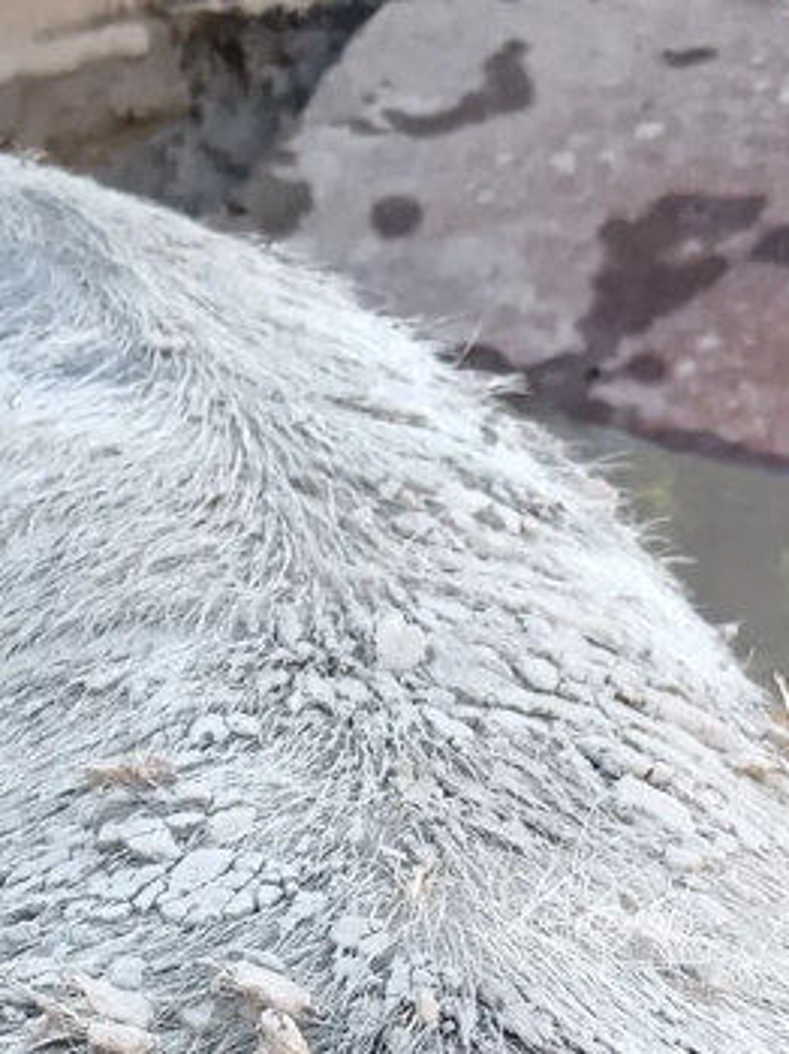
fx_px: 3134
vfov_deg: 16.9
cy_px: 1671
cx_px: 277
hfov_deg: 14.3
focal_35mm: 103
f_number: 1.9
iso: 260
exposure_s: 1/100
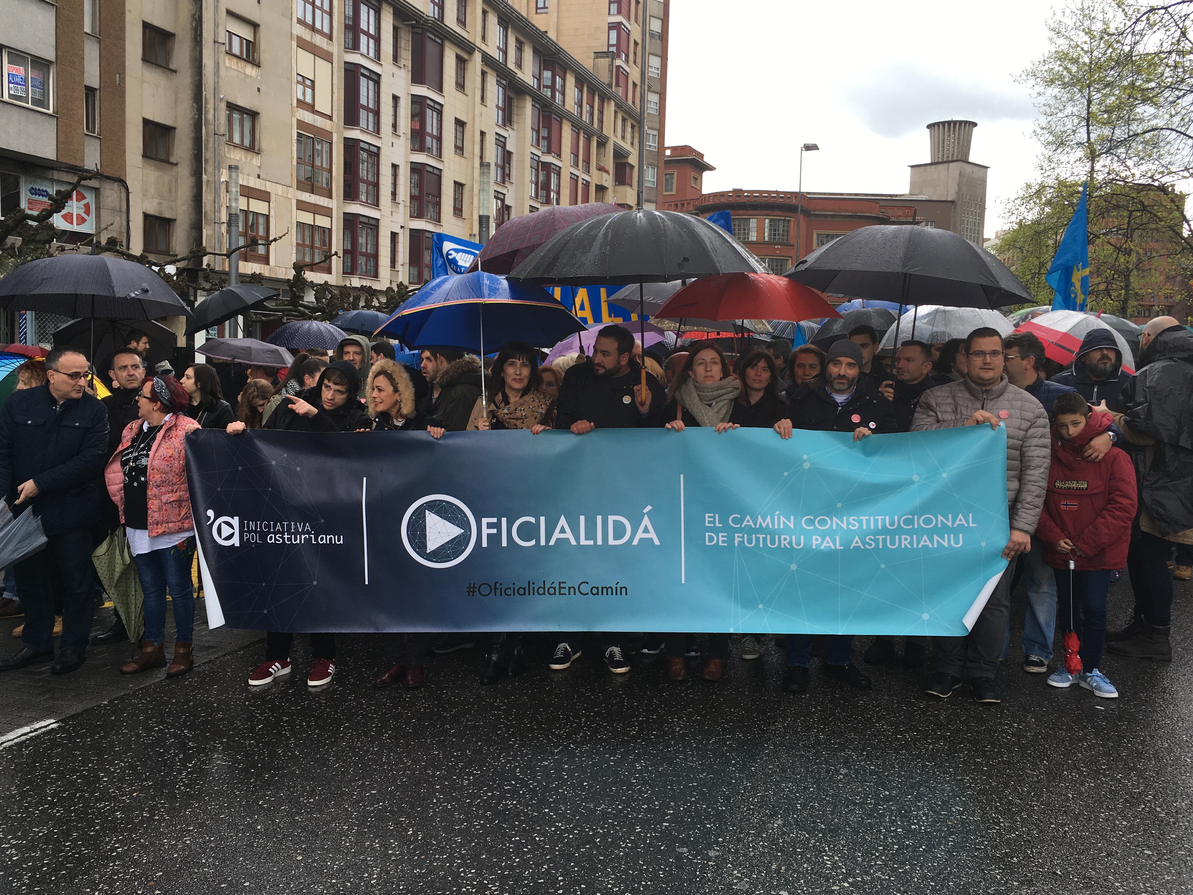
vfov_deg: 45.4
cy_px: 424
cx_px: 589
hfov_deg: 58.3
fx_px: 1068
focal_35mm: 31
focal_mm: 4.15
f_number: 2.2
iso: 25
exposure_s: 1/187
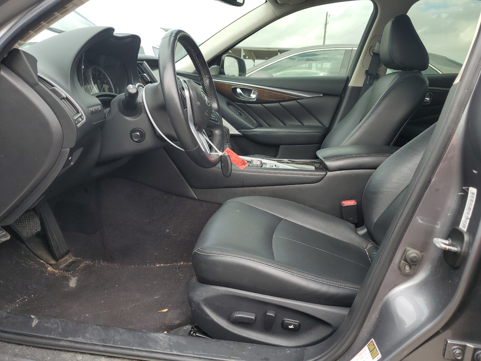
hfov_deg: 67.3
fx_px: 361
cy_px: 180
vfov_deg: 53.1
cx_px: 240
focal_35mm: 26
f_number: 1.5
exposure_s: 1/370
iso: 50
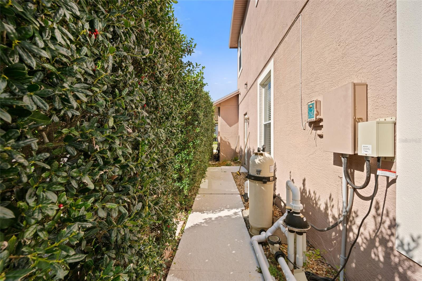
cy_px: 140
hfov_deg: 104.2
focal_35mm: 14
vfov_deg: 81.2
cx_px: 211
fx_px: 164
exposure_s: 1/320
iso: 250
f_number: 9
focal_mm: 14
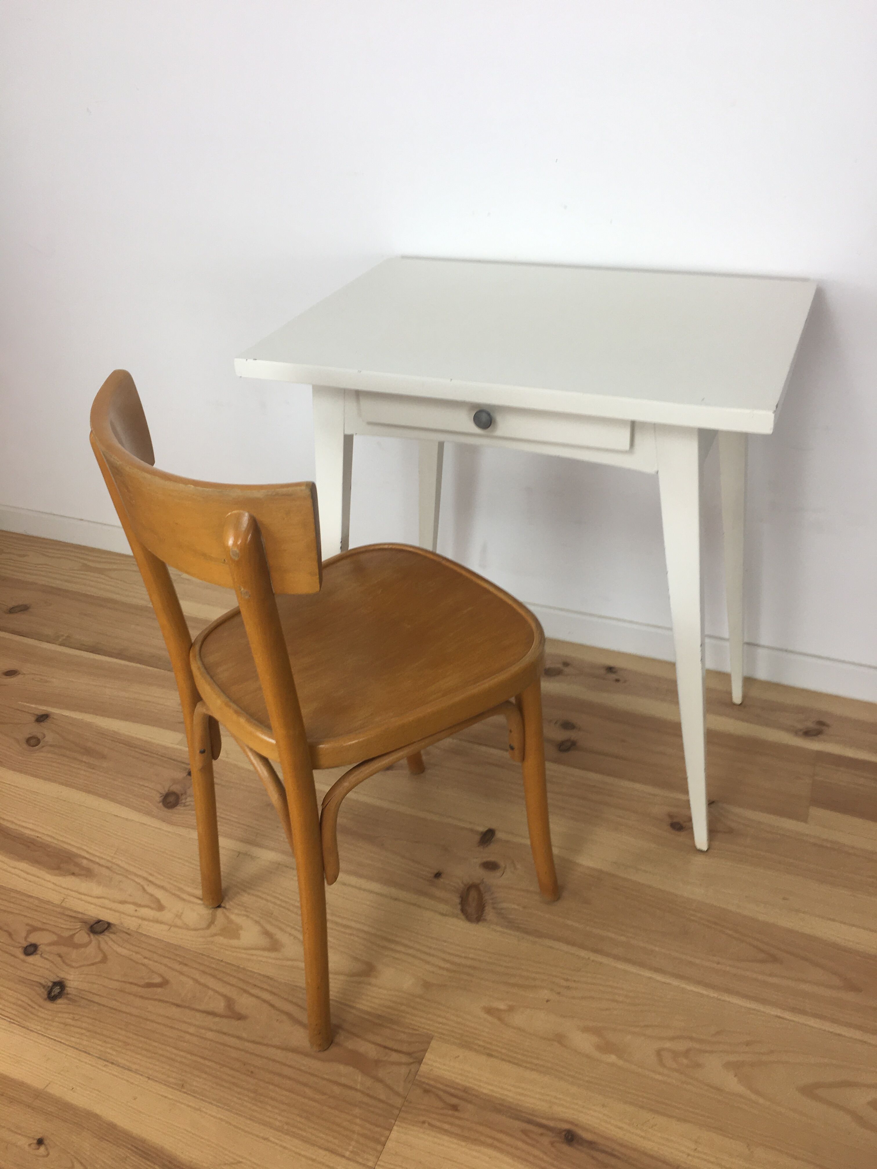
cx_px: 438
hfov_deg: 48.2
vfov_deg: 61.7
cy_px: 584
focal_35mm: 29
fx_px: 980
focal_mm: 4.15
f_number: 2.2
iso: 32
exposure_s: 1/50
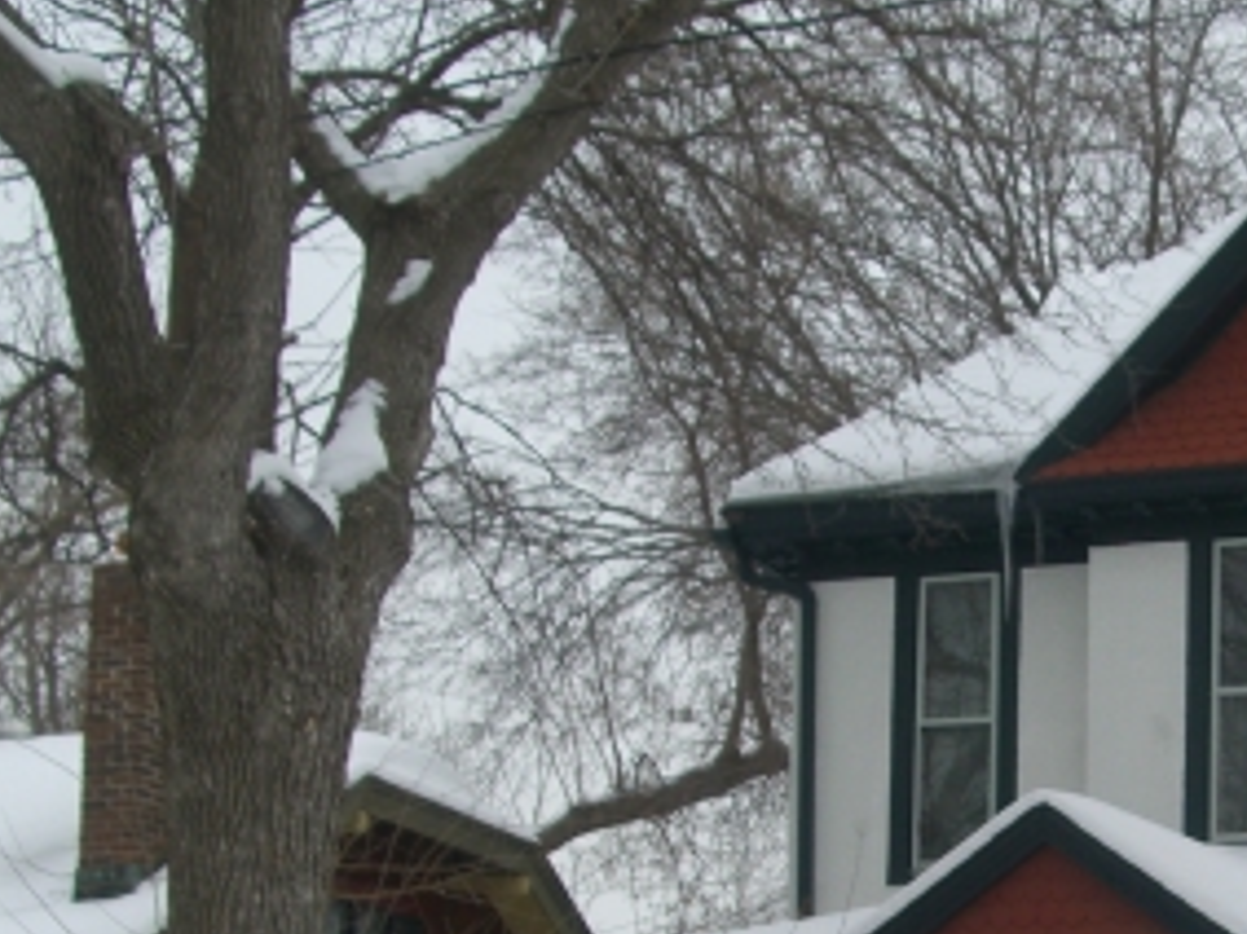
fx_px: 3745
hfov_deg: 18.4
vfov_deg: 14.0
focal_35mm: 104
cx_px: 1243
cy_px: 943
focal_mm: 9.6
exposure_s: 1/160
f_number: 6.2
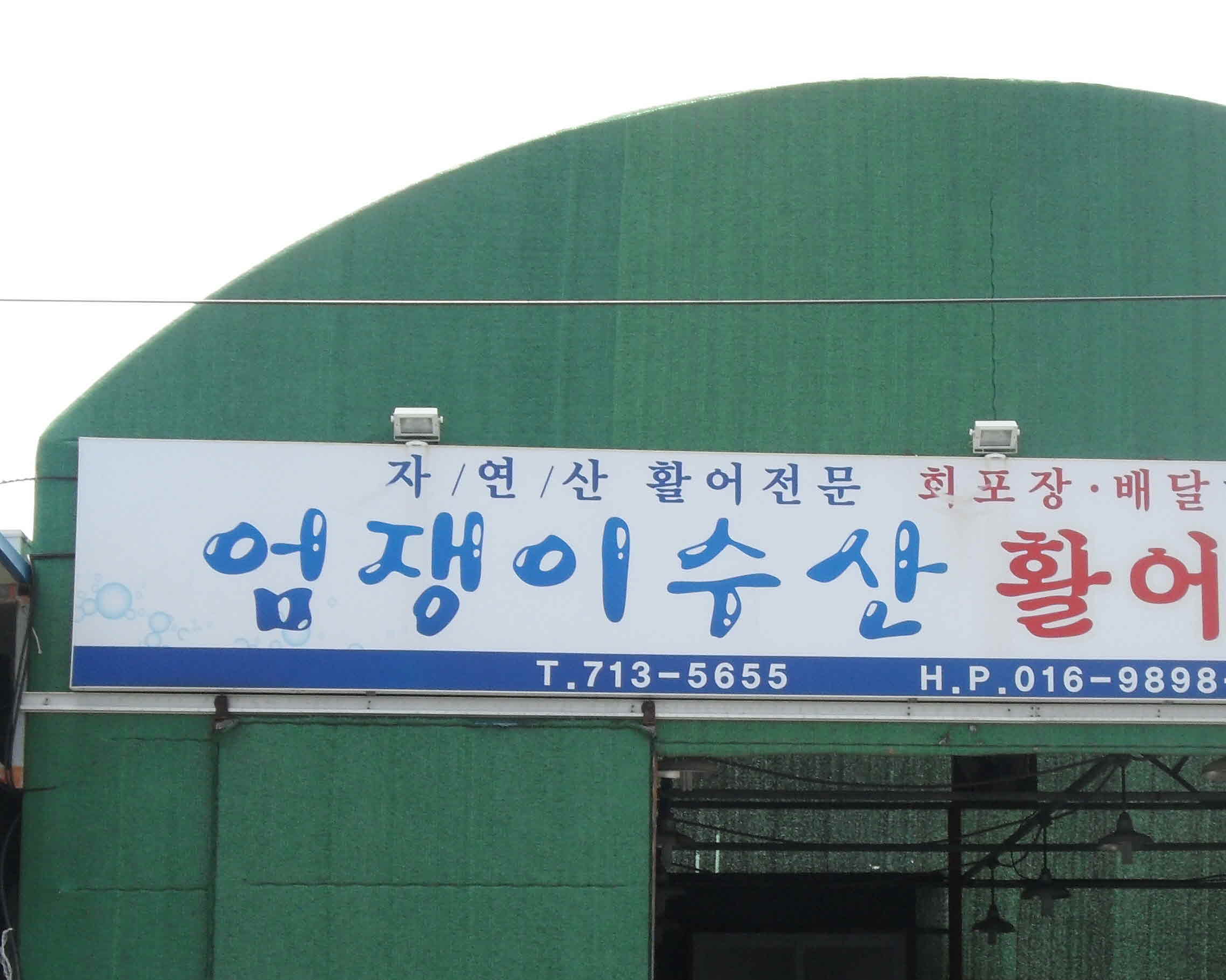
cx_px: 907
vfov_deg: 17.8
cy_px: 679
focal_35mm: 86
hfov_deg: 22.0
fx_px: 3120
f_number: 6
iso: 80
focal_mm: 9
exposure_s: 1/250
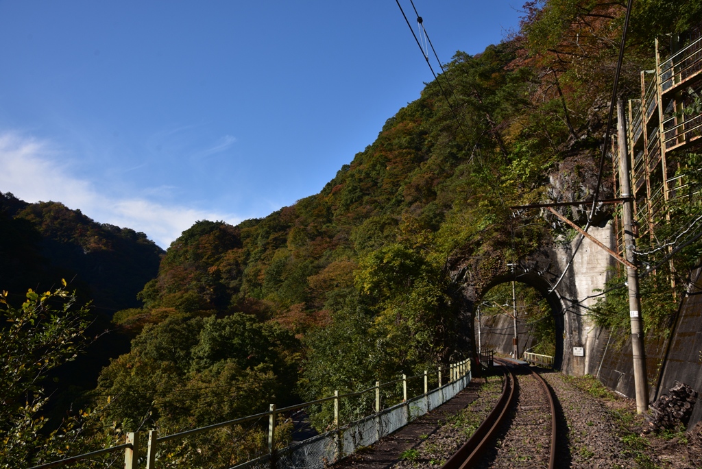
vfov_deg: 38.9
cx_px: 351
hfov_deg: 55.8
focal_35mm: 34
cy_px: 234
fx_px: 663
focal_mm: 34
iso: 100
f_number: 8
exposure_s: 1/250
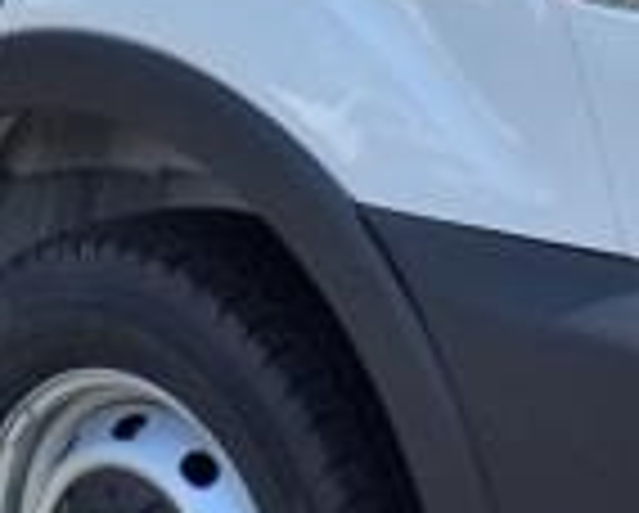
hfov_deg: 10.1
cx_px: -4
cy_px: -279
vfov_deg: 8.0
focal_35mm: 190
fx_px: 3598
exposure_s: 1/1667
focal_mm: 3.58
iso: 40
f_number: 1.9
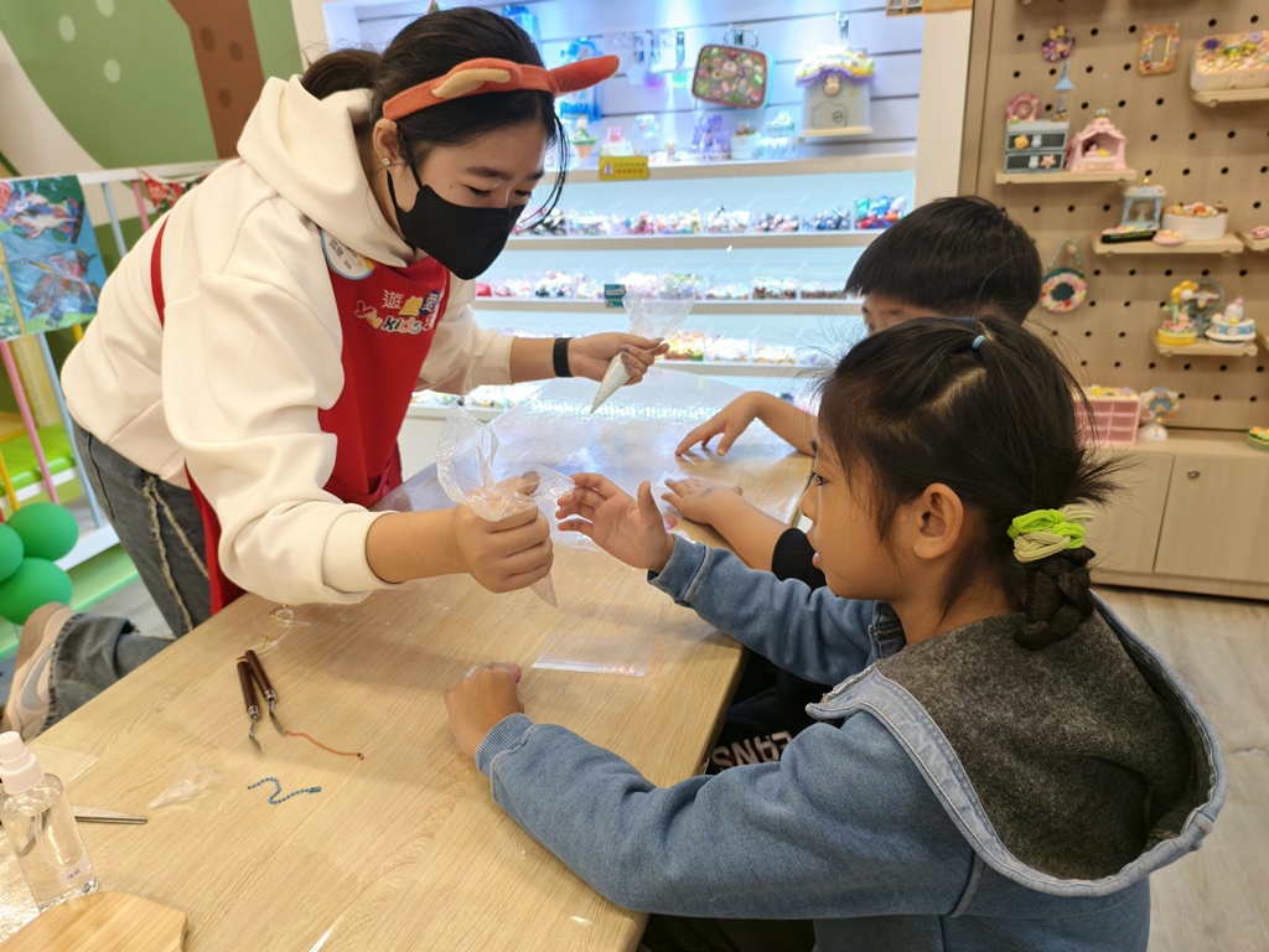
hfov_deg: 73.9
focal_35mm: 23
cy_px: 476
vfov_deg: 58.9
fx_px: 843
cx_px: 634
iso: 122
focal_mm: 6.54
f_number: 1.57
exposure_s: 1/120
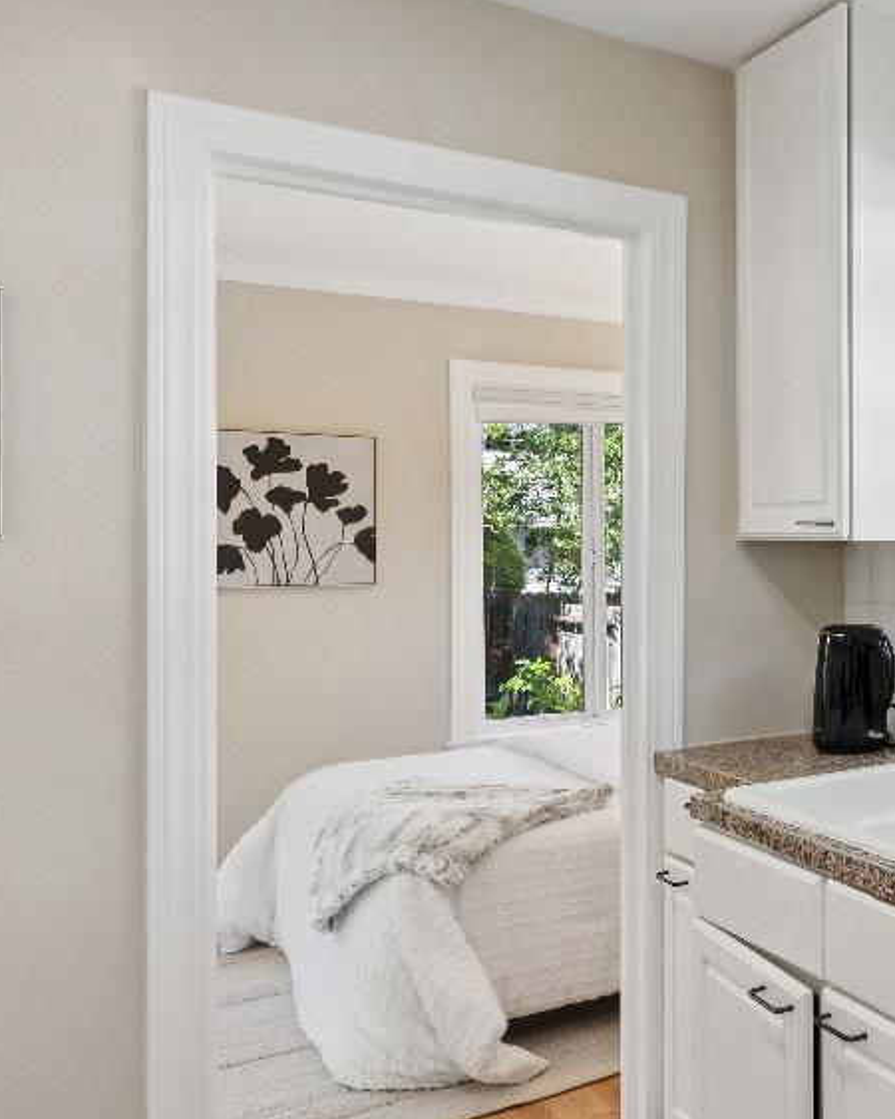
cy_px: 559
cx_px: 1098
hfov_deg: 33.5
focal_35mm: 35
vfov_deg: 51.5
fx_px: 1160
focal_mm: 14
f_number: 8
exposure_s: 1/50
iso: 200
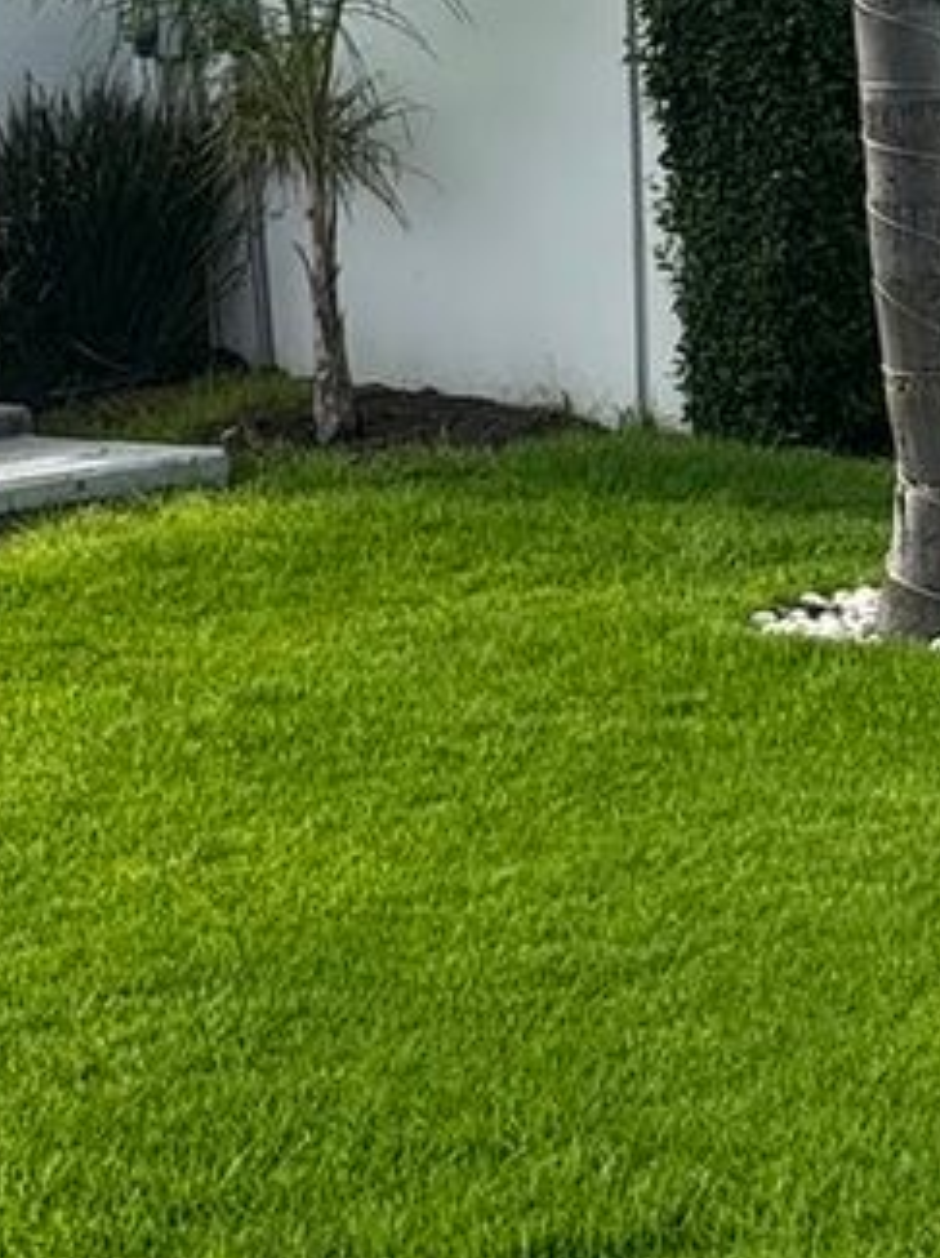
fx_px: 2503
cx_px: 1211
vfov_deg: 27.6
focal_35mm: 69
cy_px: 240
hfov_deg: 19.6
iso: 50
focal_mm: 2.22
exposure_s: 1/1637
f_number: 2.2
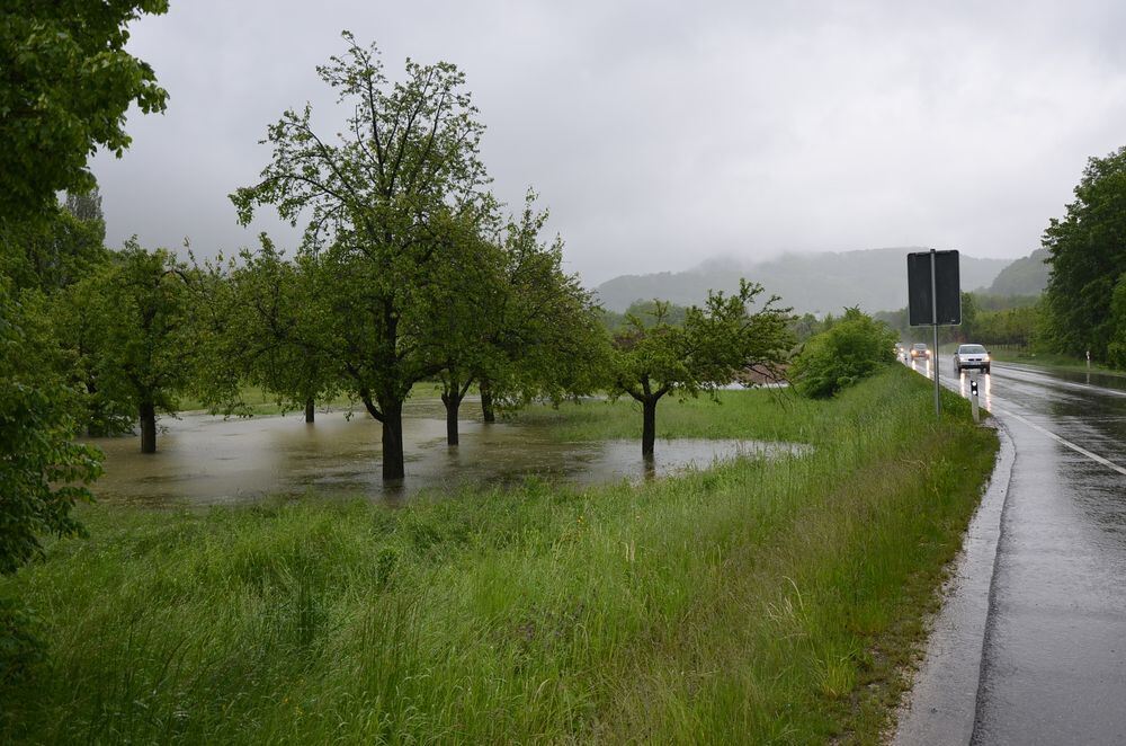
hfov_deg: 59.6
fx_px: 983
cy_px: 373
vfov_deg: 41.5
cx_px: 563
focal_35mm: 32
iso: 100
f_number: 5
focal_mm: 21
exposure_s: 1/200
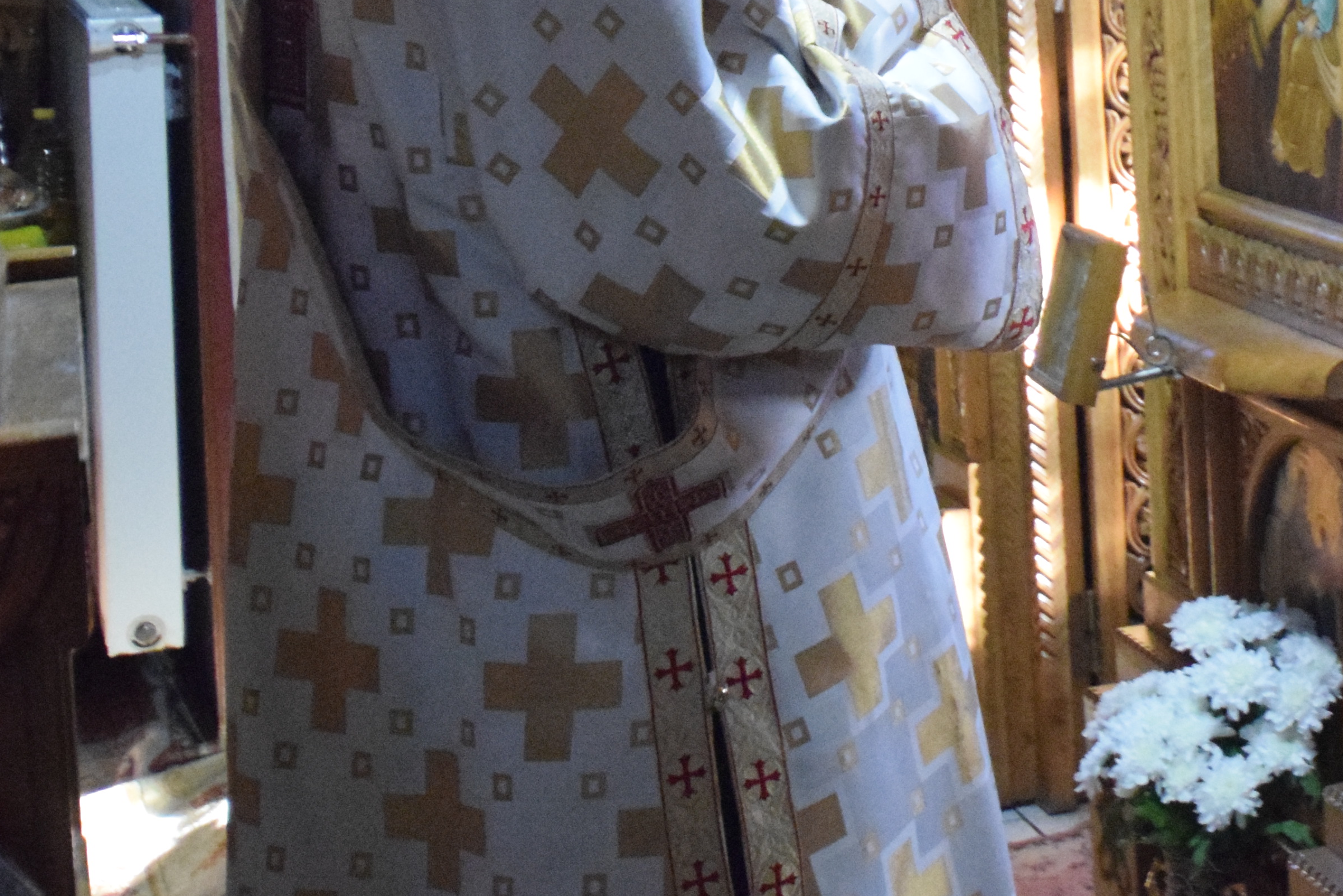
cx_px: 1594
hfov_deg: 21.1
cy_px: -102
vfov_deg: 14.8
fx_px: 3357
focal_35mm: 90
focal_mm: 24
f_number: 4.5
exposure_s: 1/50
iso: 8000
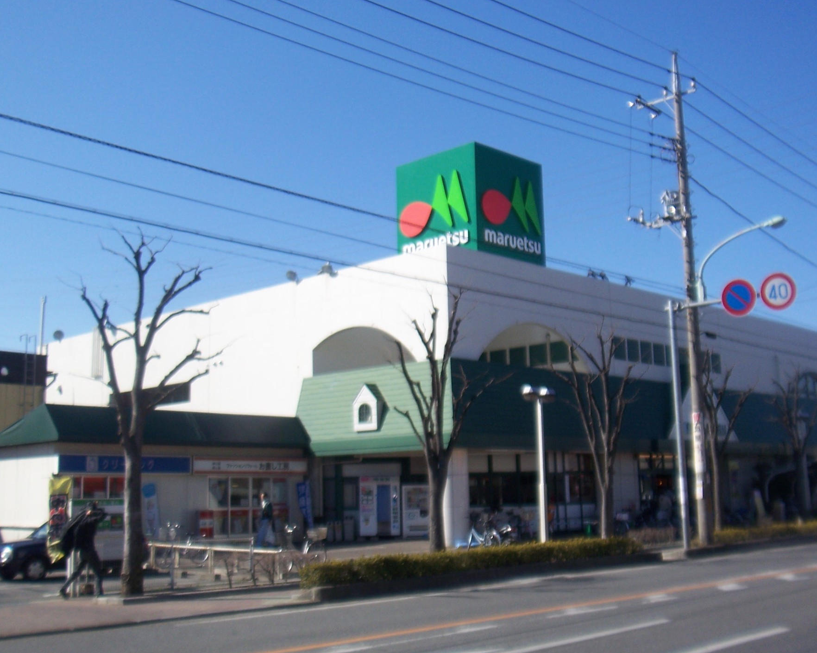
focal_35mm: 41
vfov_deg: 36.5
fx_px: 991
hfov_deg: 44.8
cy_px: 326
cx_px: 421
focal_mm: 6.4
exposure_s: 1/640
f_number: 3.9
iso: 64
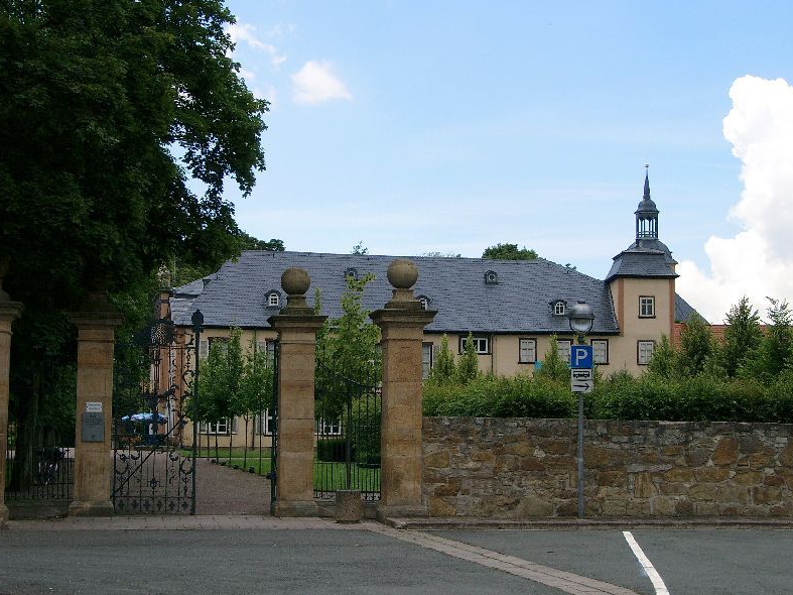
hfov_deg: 31.7
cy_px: 300
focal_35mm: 61
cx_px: 392
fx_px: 1397
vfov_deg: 24.0
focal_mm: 12.52
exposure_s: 1/620
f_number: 4
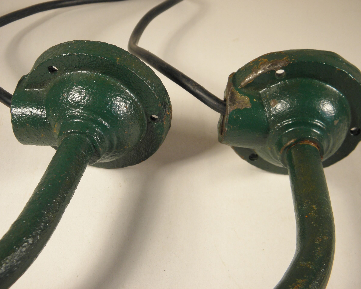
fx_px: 491
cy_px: 145
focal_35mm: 46
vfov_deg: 32.7
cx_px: 182
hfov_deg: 40.3
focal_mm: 7.9
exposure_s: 1/60
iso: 100
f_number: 3.9
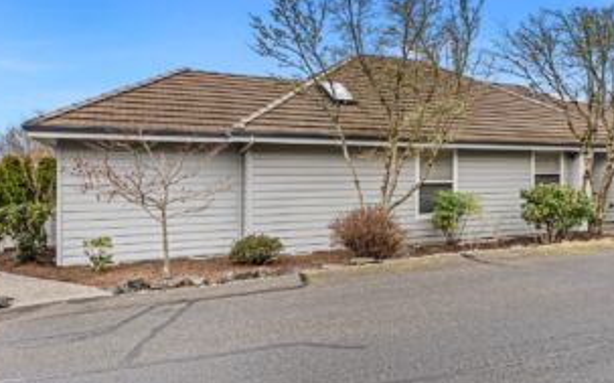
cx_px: 377
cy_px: 169
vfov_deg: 40.5
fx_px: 518
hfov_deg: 60.6
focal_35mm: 31
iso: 1600
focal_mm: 23
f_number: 8
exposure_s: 1/250
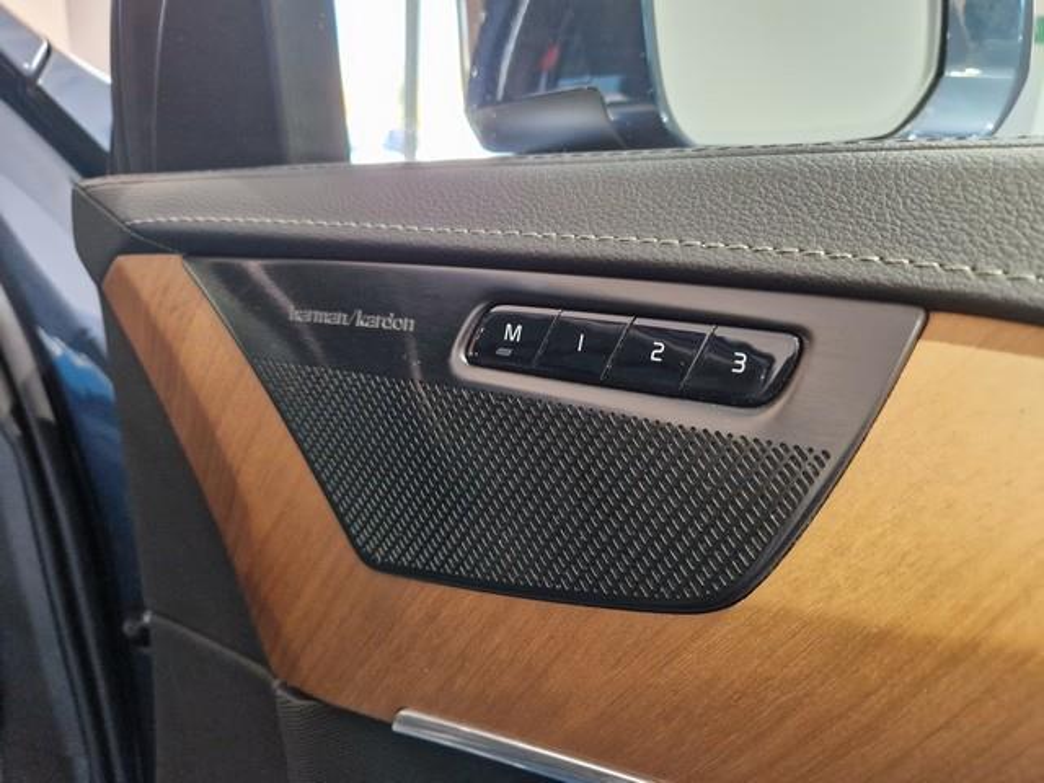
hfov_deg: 73.9
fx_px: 694
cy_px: 392
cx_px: 522
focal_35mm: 23
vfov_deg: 58.9
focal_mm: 5.4
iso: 1000
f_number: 1.8
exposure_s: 1/100
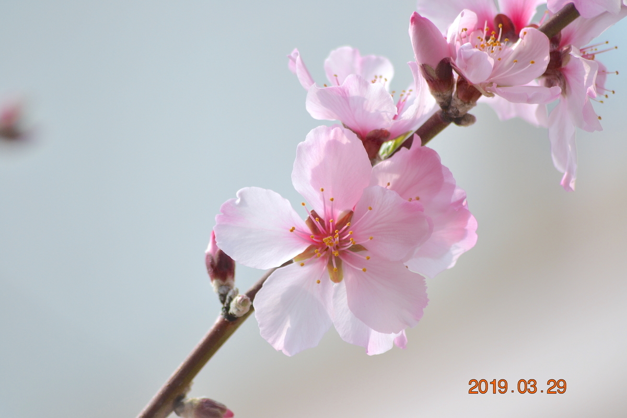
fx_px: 7837
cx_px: 314
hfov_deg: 4.6
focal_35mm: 450
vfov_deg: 3.1
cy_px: 209
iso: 400
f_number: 6.3
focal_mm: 300
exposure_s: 1/1250
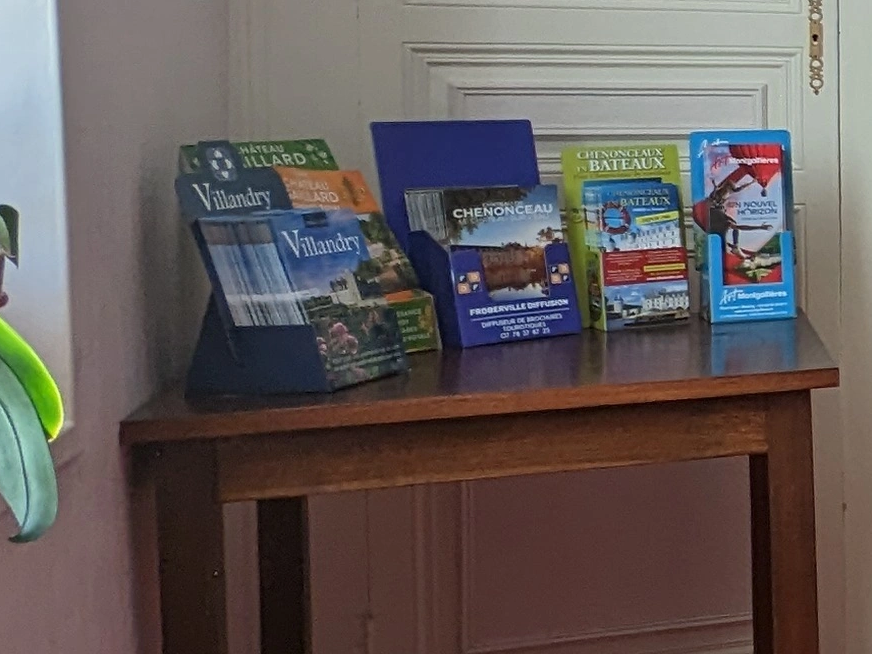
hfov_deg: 18.2
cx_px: 1709
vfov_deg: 19.4
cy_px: 126
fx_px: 1889
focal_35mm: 75
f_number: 2.2
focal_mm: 2.35
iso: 50
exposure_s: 1/94.6
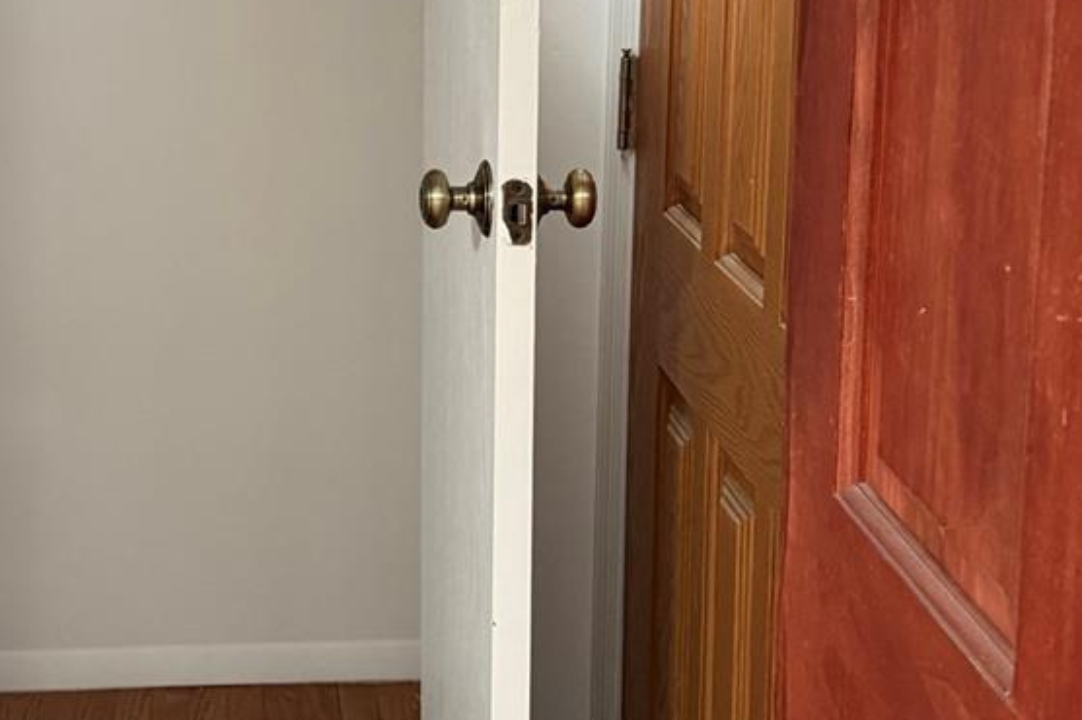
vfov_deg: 19.5
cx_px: 263
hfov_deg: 28.8
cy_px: 126
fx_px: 2073
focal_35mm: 69
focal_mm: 6.76
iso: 640
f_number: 1.78
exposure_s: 1/60
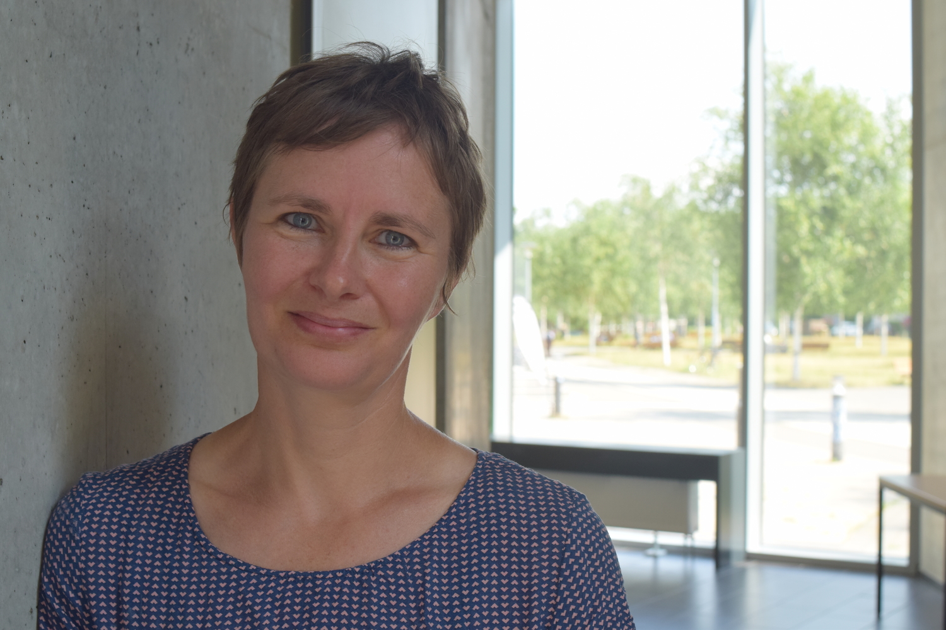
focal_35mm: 52
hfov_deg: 37.9
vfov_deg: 25.8
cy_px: 315
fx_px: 1379
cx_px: 473
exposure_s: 1/160
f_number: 6.3
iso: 400
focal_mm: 35
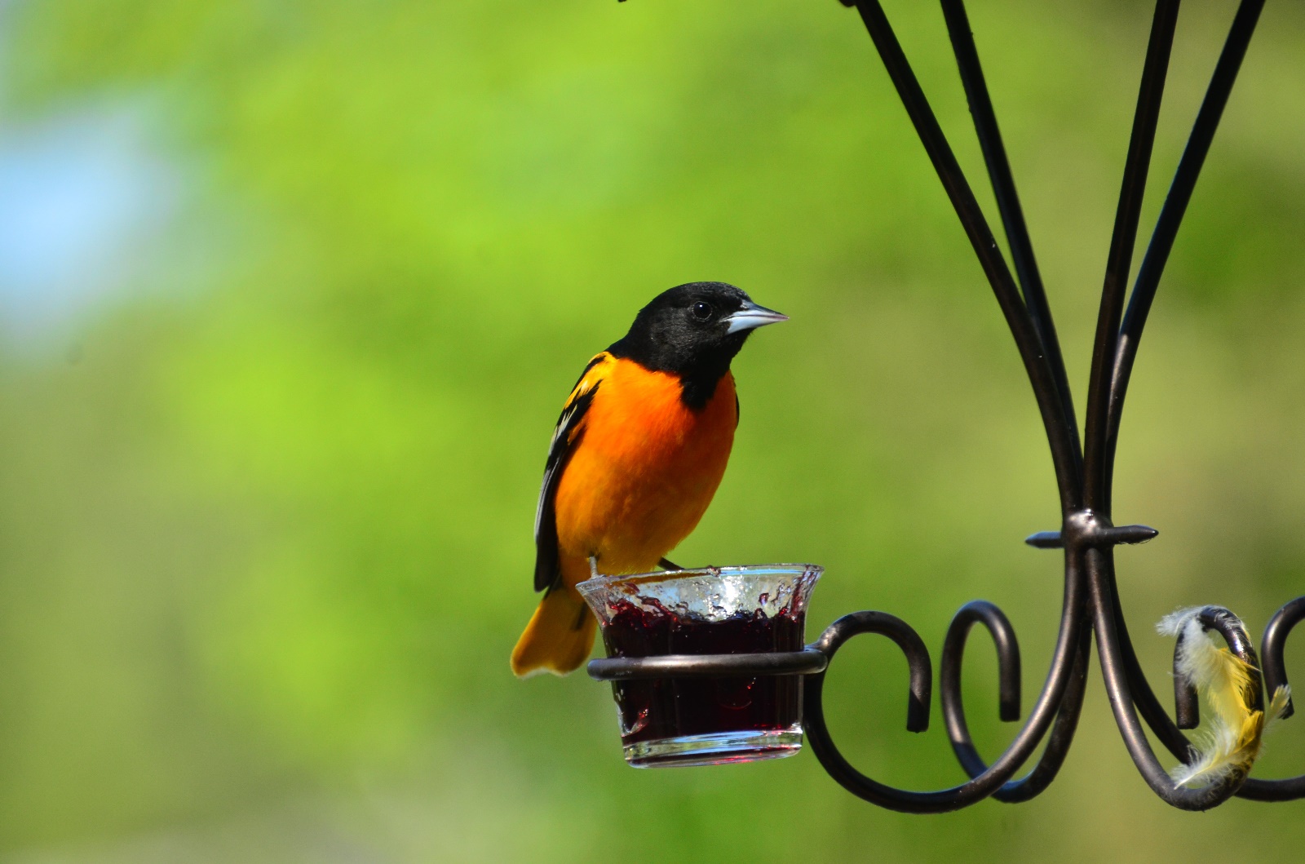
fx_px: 21700
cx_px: 652
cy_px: 432
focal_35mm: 600
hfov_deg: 3.4
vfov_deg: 2.3
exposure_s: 1/800
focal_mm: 400
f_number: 6.3
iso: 800
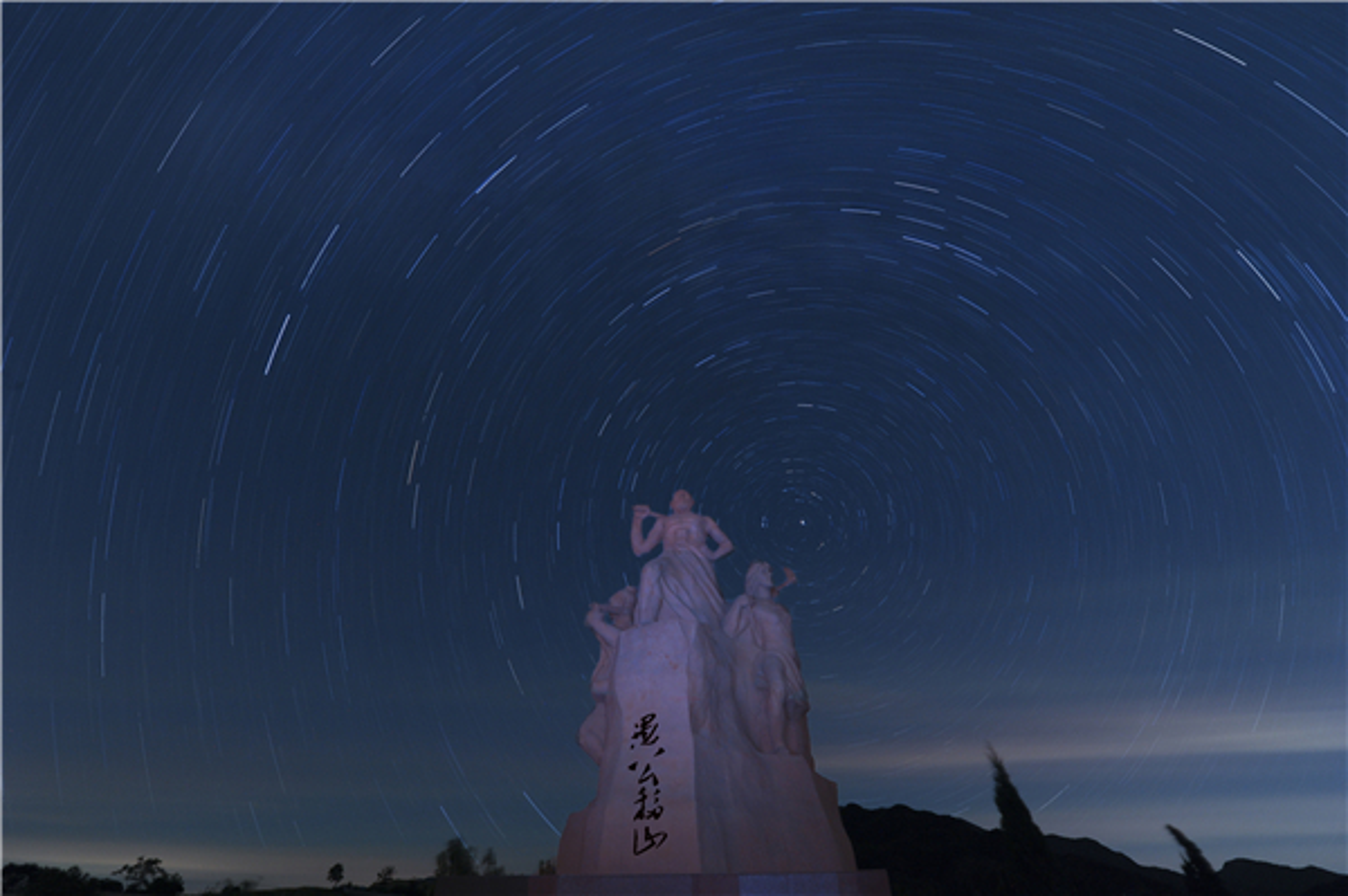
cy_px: 448
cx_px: 674
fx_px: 561
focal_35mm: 15
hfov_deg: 100.4
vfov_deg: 77.2
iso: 160
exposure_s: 1981
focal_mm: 15
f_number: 6.3
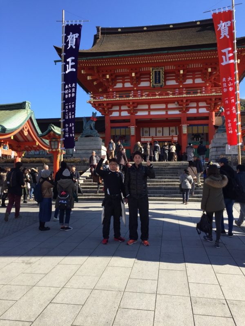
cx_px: 122
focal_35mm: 29
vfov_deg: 61.7
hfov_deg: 48.2
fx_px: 274
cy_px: 163
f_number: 2.2
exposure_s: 1/942
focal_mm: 4.15
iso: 32
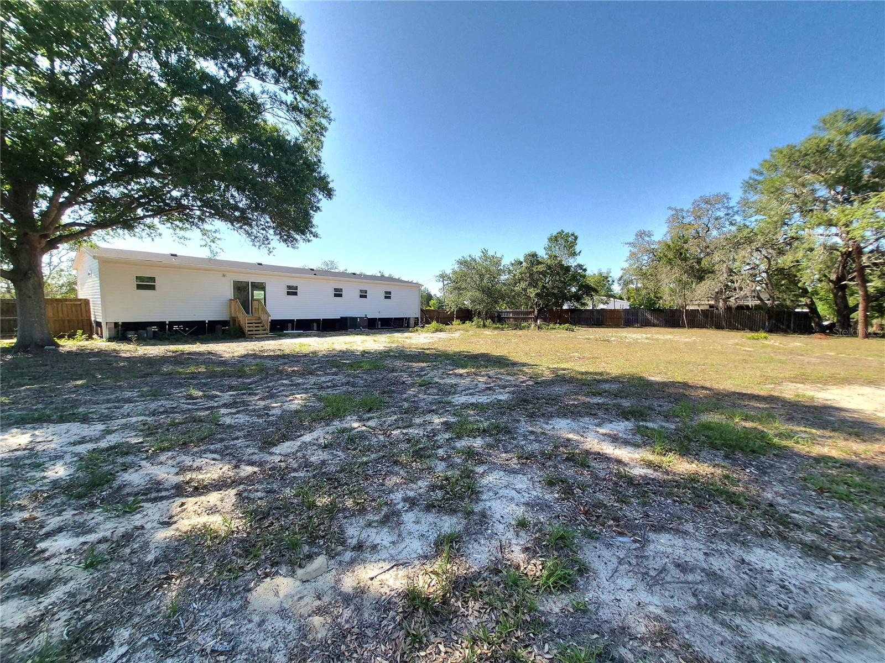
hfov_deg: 106.2
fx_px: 332
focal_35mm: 13
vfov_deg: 89.9
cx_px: 442
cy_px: 332
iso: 40
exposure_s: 1/1667
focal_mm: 1.74
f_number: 2.2
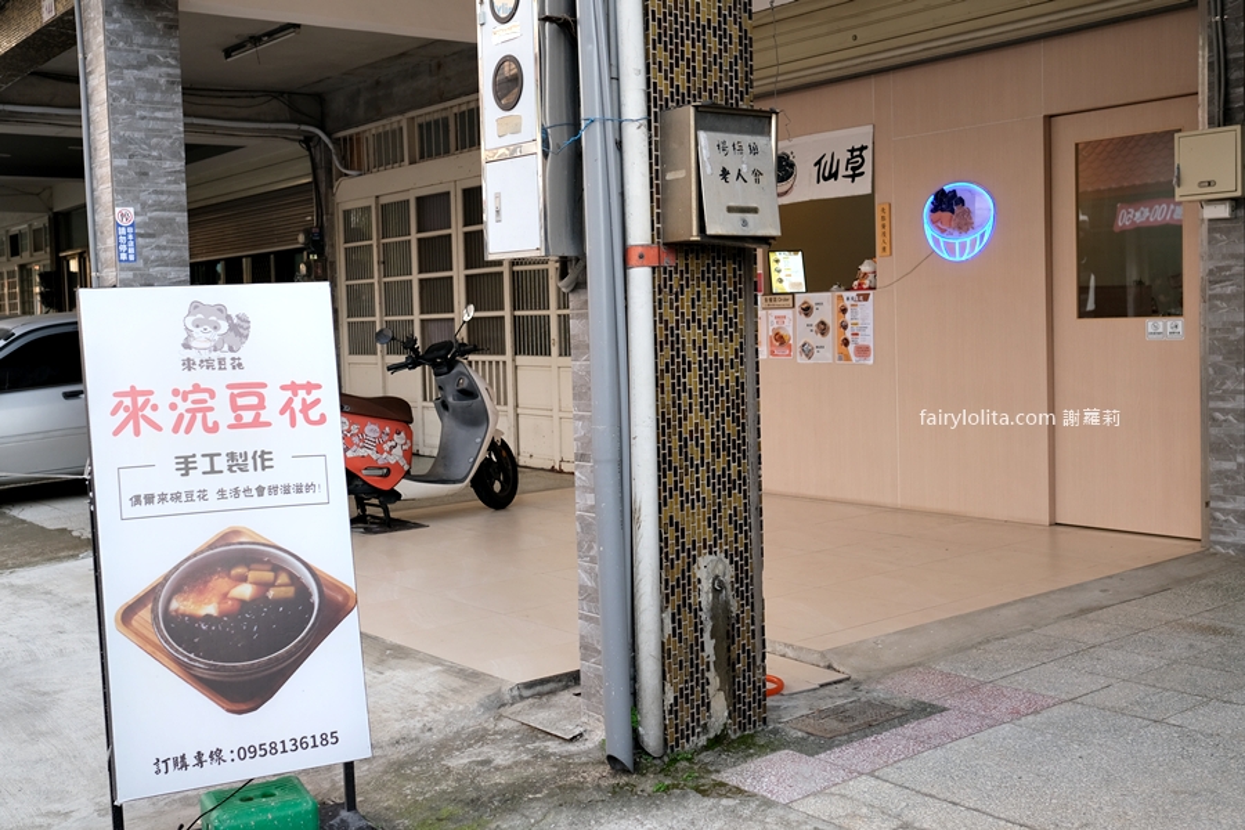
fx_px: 1210
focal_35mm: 35
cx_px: 622
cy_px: 415
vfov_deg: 37.9
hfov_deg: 54.4
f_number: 3.6
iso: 320
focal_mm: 23
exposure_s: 1/250
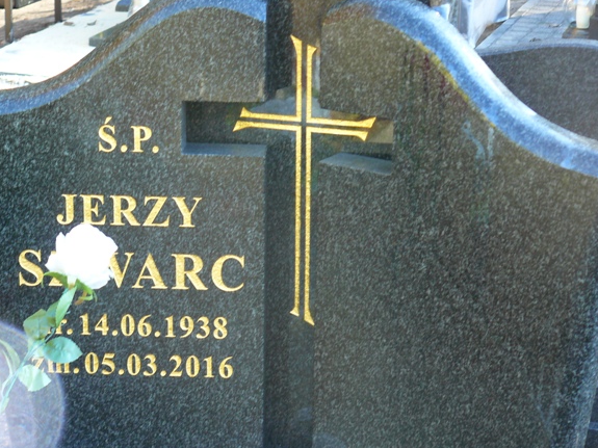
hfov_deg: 18.2
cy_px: 238
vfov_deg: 13.7
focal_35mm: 108
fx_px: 1865
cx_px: 275
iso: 100
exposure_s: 1/30
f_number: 3.2
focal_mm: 16.2
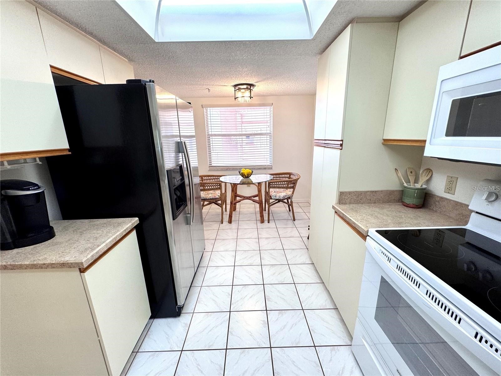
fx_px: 203
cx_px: 250
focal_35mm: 14
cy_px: 188
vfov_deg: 85.7
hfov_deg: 102.1
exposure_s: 1/120
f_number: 2.2
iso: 100
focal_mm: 2.22
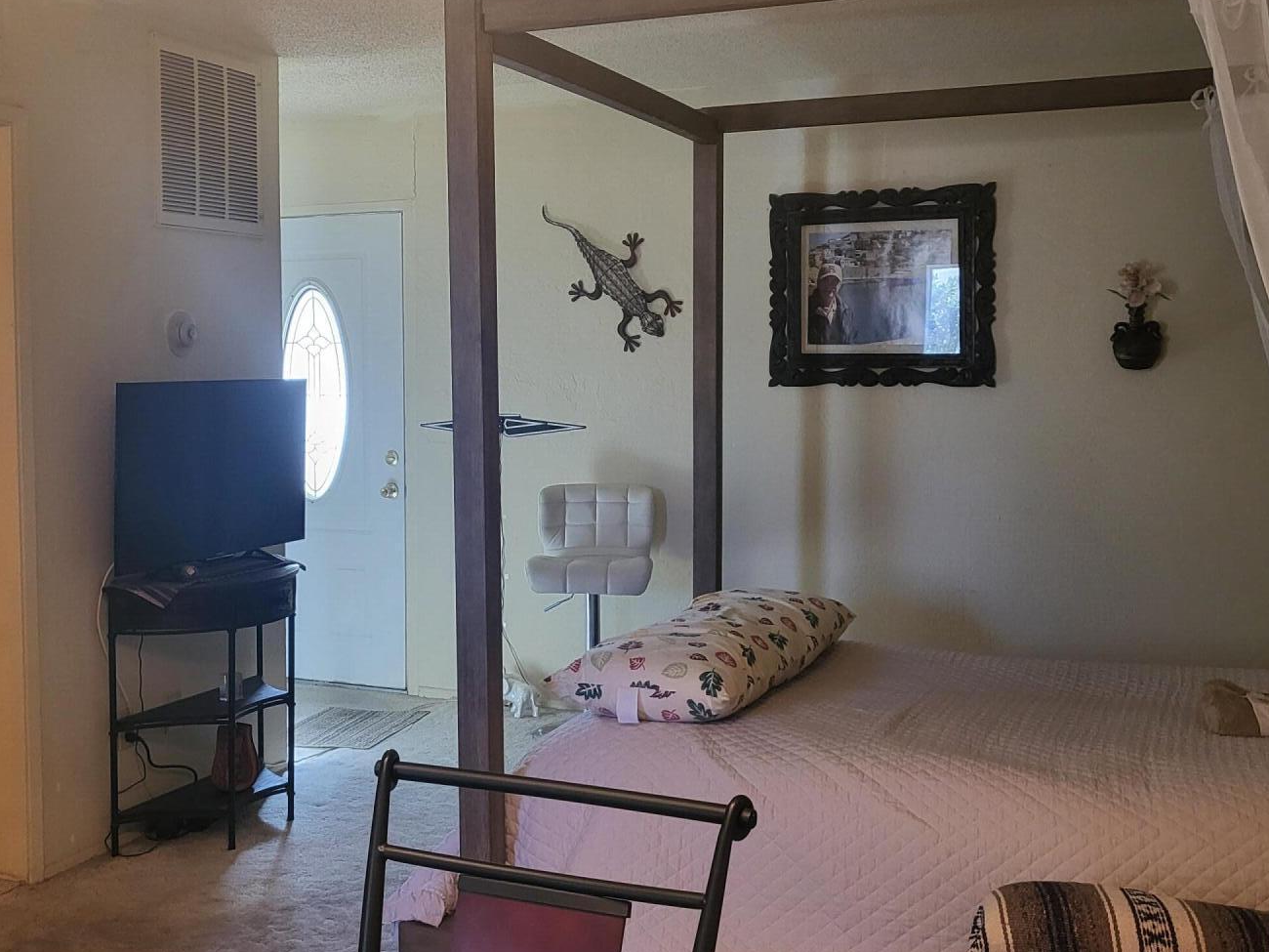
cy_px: 424
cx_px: 473
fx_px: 1466
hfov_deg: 46.4
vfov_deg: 35.9
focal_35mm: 40
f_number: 1.8
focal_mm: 4.25
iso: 200
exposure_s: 1/40
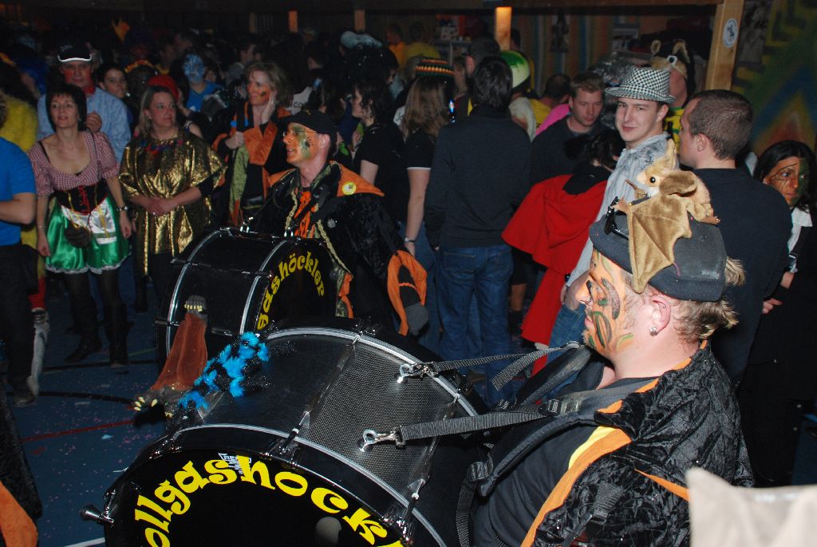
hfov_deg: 57.2
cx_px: 408
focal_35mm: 33
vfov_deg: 40.1
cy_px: 274
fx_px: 750
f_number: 4
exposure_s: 1/60
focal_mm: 22
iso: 200
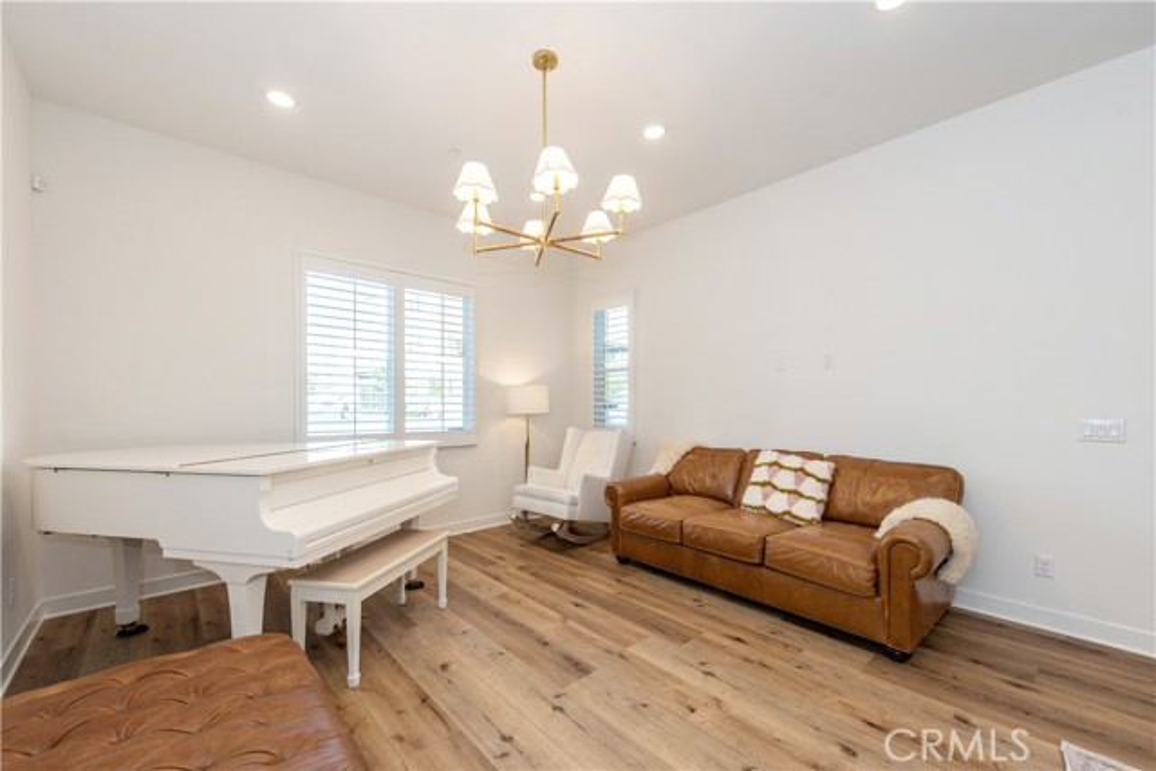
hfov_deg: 104.2
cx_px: 578
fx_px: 450
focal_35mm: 14
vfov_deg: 81.2
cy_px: 386
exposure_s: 1/125
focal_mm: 14
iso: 360
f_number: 5.6
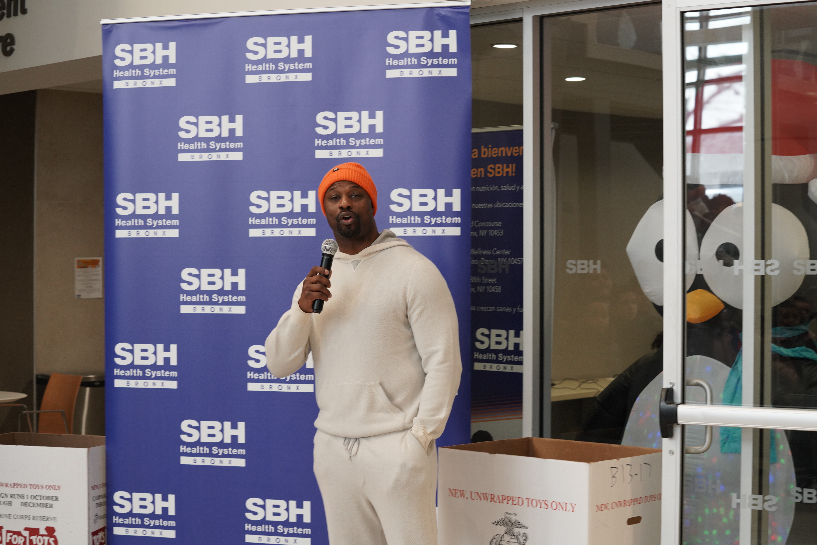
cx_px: 408
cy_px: 272
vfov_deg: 19.5
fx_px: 1588
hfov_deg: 28.8
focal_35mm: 70
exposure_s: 1/60
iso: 1000
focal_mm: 70
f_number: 6.3
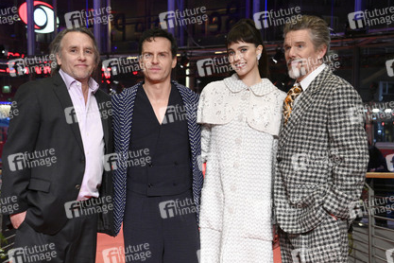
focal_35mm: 67
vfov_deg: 20.3
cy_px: 136
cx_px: 196
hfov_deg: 30.1
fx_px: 733
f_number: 5.6
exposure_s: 1/200
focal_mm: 62
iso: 5000
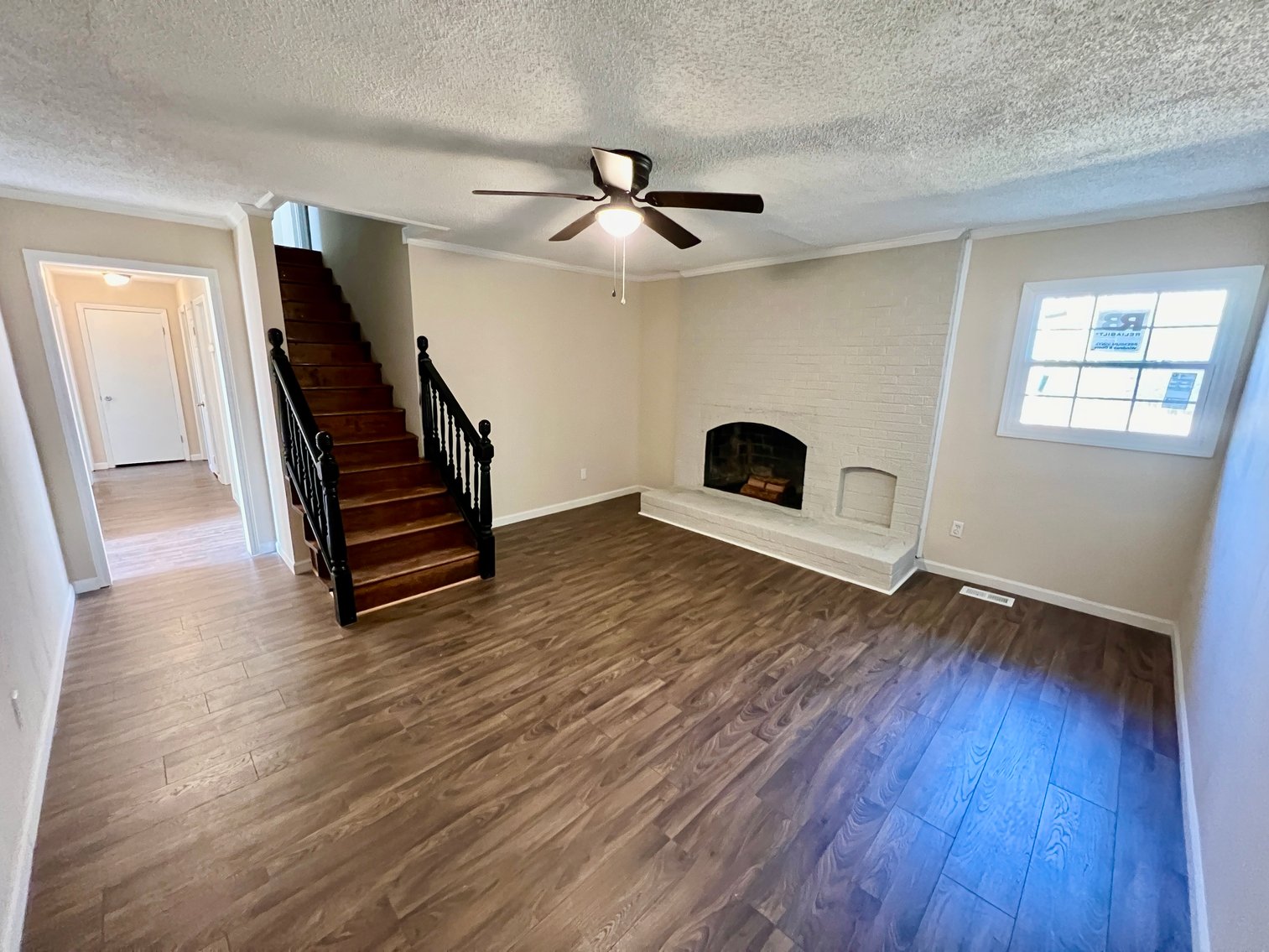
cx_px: 634
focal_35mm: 13
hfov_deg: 106.2
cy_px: 476
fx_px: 477
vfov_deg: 89.9
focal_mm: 1.57
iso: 1000
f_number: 1.8
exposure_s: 1/40
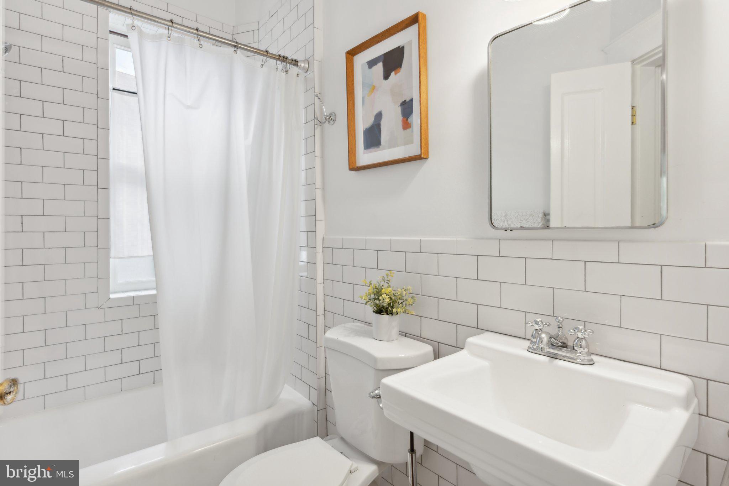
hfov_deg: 104.3
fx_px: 283
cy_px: 243
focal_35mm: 14
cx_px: 364
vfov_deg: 81.2
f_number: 7.1
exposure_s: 1/3.33
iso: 100
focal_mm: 14
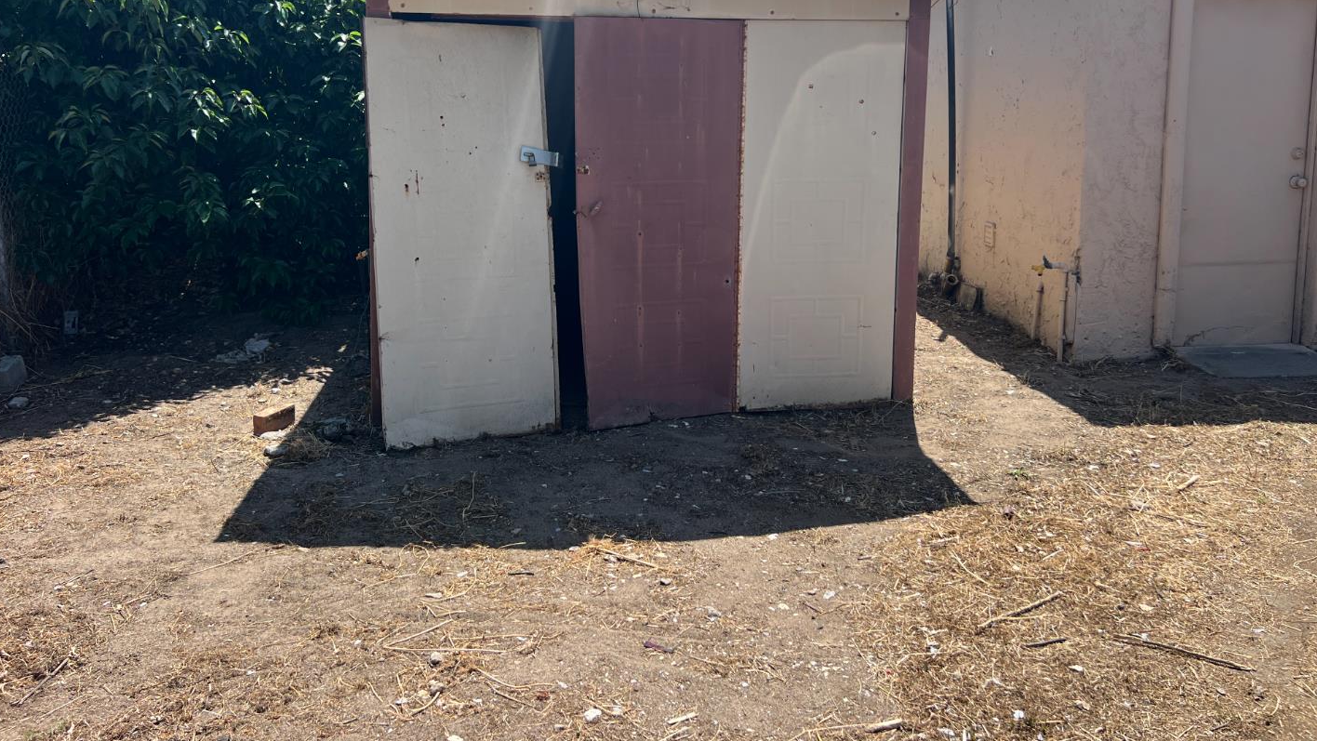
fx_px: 1048
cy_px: 252
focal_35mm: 30
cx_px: 661
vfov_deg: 38.6
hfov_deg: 64.3
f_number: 1.5
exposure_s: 1/2353
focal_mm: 5.7
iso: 50
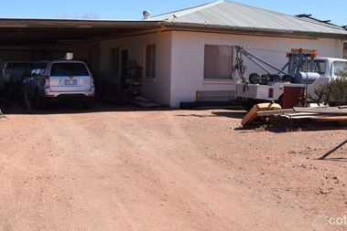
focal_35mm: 58
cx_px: 171
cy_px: 96
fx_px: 556
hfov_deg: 34.7
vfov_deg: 23.5
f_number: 9
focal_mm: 31
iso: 200
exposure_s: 1/320
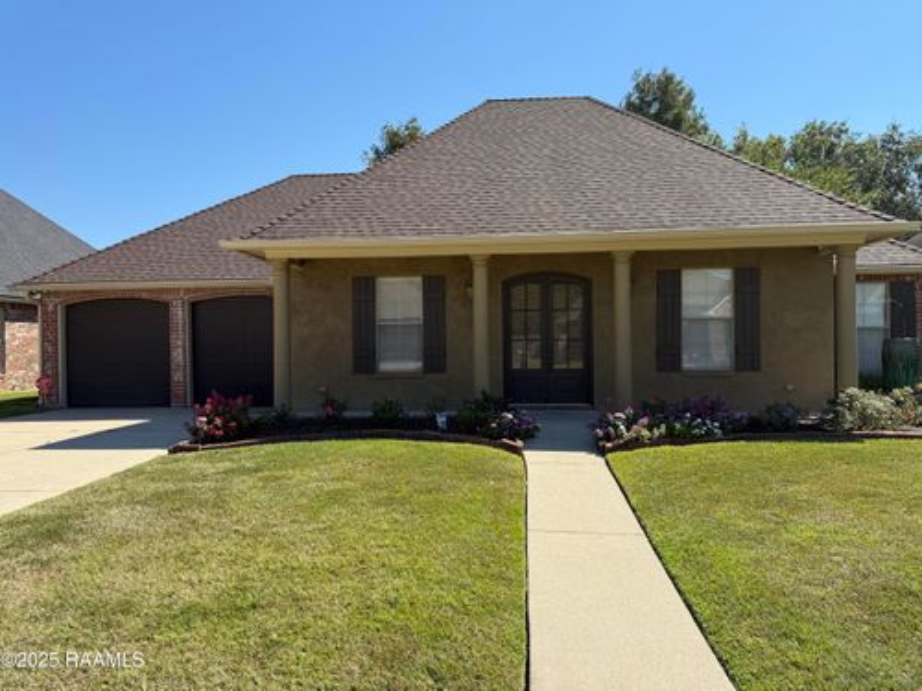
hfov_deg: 71.6
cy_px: 346
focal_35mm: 24
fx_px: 639
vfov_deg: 56.8
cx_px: 461
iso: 80
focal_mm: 6.76
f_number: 1.78
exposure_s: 1/3021
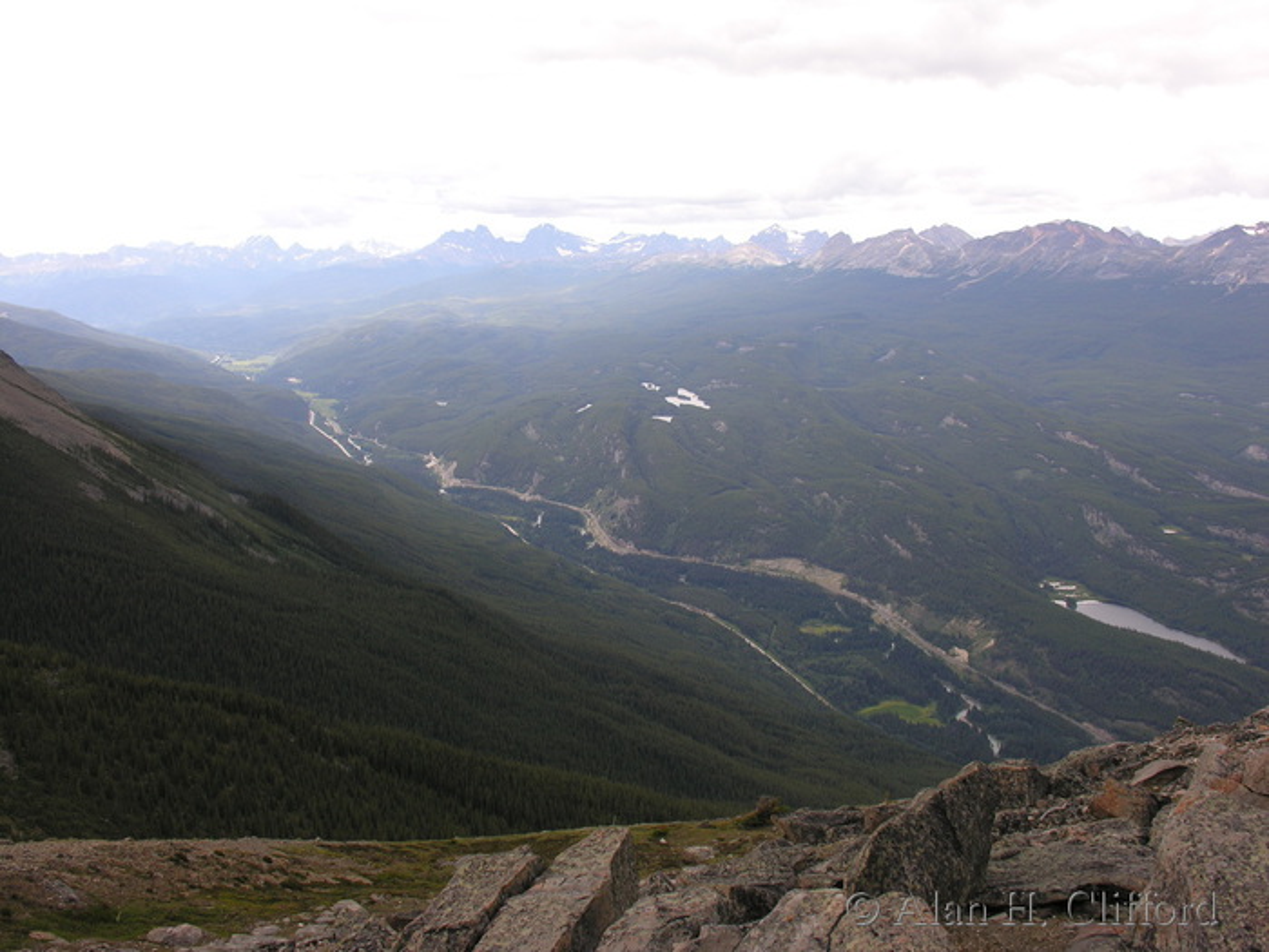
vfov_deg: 38.7
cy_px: 476
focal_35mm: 37
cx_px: 634
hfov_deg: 50.1
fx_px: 1356
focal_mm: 9.5
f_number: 5
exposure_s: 1/114
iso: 50
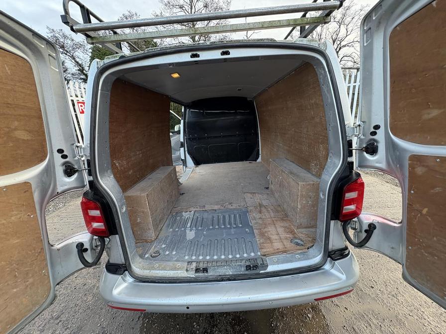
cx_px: 223
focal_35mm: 14
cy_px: 167
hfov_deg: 102.1
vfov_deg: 85.7
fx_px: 180
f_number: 2.2
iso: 125
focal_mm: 2.22
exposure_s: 1/99
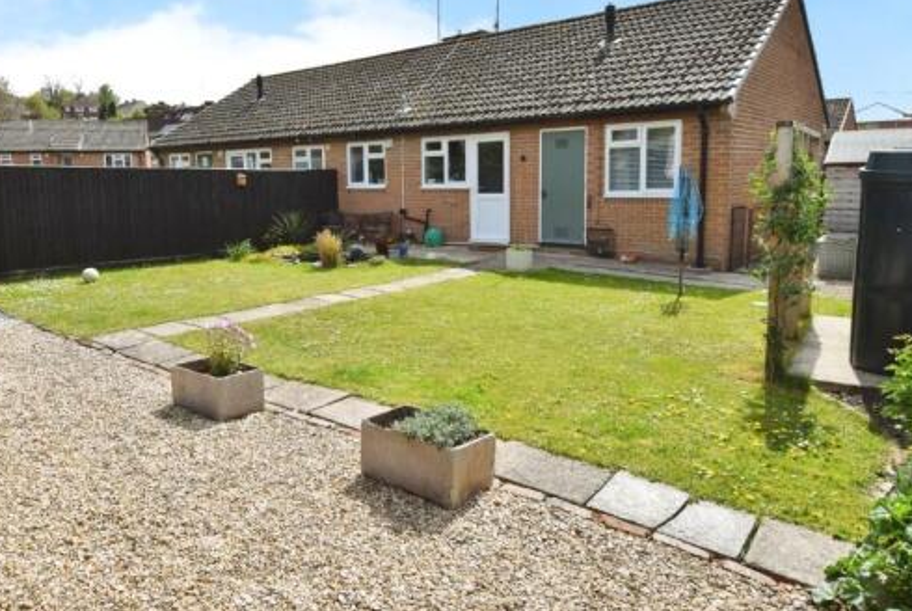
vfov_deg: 53.2
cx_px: 343
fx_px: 609
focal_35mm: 24
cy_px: 288
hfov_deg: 72.5
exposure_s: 1/400
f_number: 10
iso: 200
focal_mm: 12
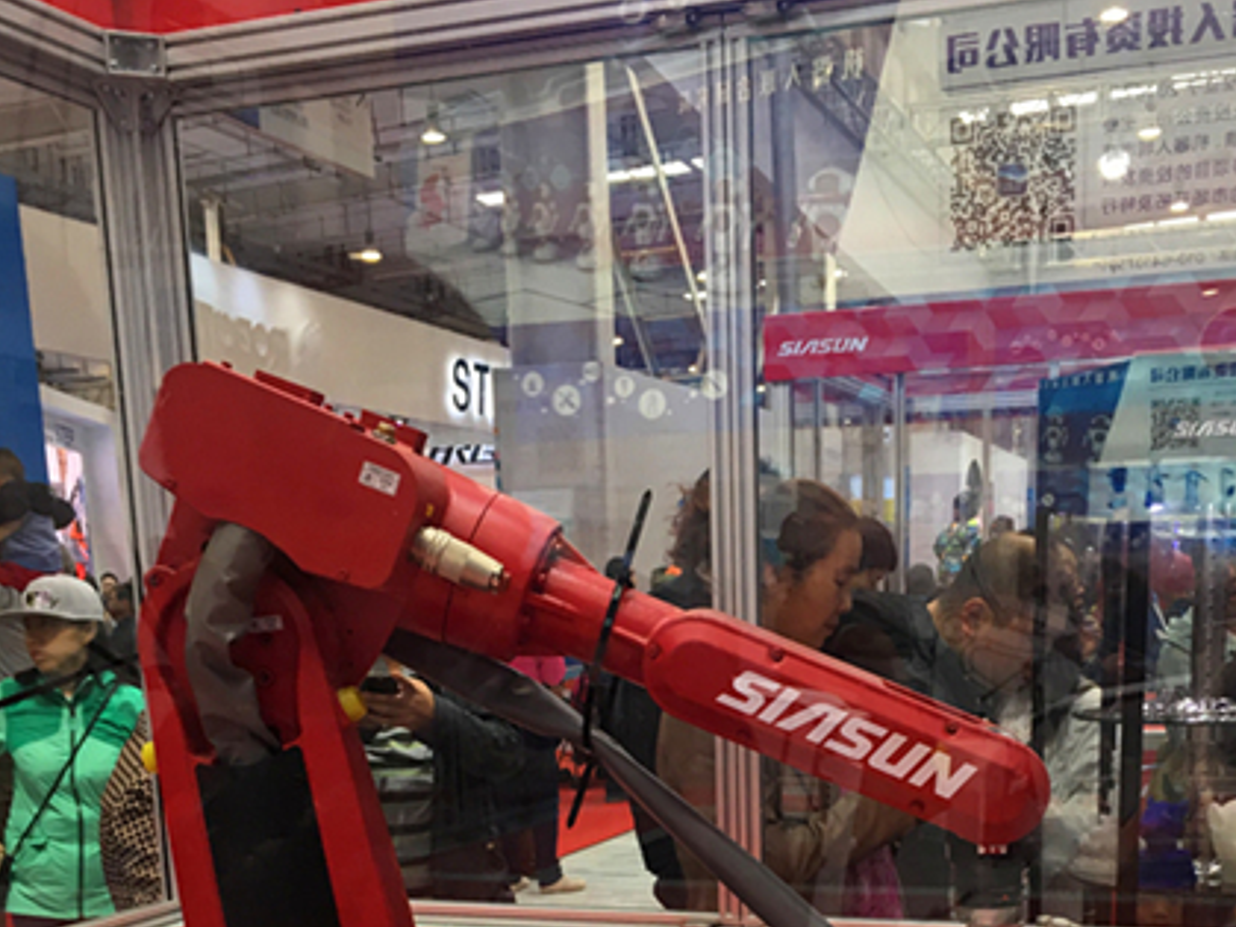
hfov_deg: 41.1
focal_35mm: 46
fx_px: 1642
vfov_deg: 29.4
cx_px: 721
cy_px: 930
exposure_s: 1/33
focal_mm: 4.15
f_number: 2.2
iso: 32
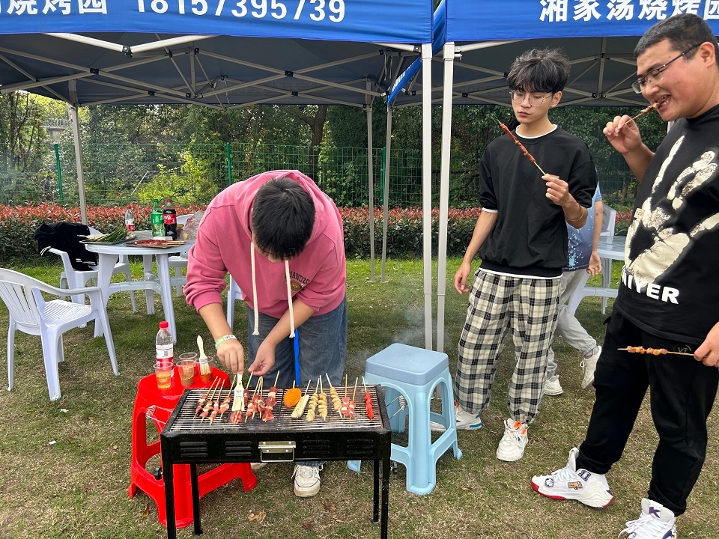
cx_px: 360
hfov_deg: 67.3
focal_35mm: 26
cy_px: 270
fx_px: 540
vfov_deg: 53.1
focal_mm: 5.7
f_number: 1.5
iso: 50
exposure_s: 1/696
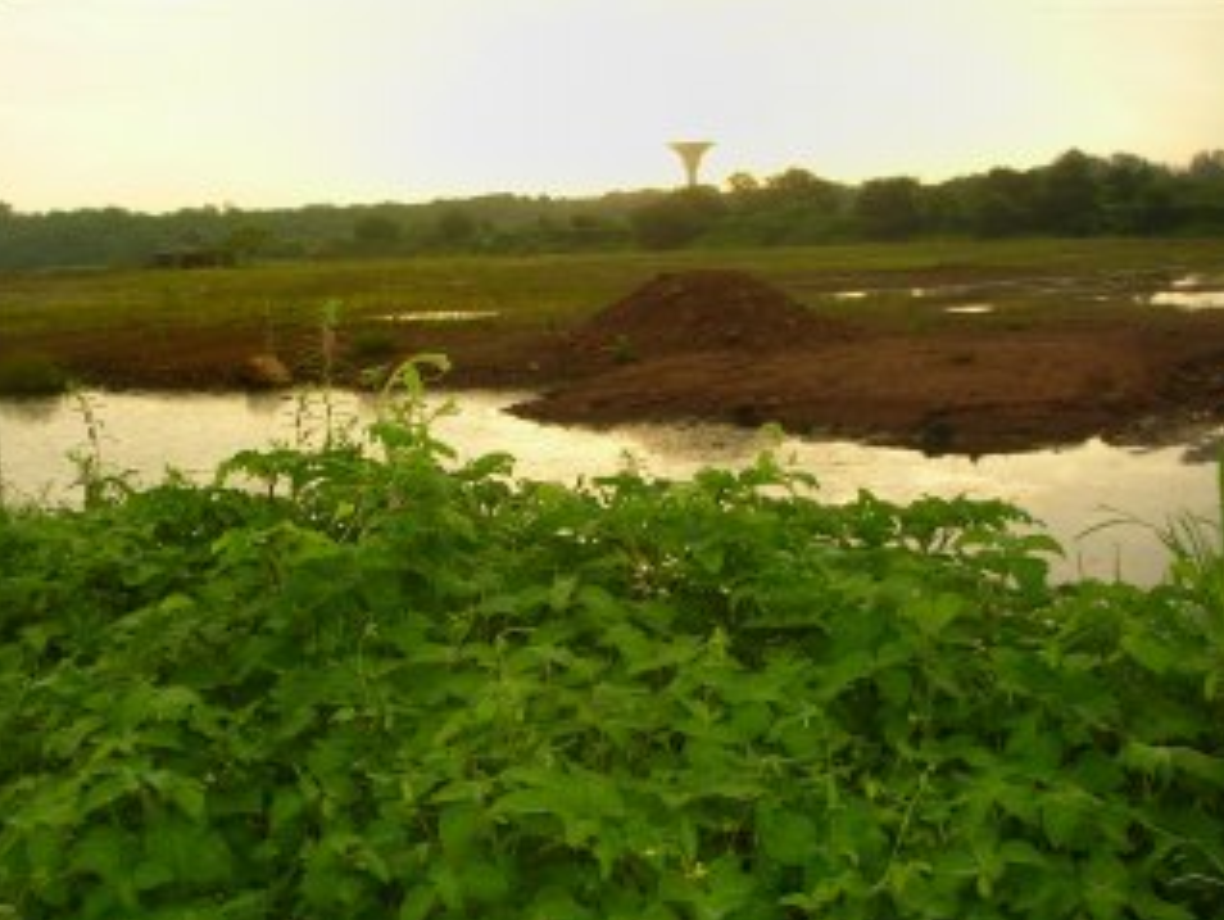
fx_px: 1557
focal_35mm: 44
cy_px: 385
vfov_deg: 32.8
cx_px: 508
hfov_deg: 42.8
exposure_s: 1/190
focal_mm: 5.8
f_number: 3
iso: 50
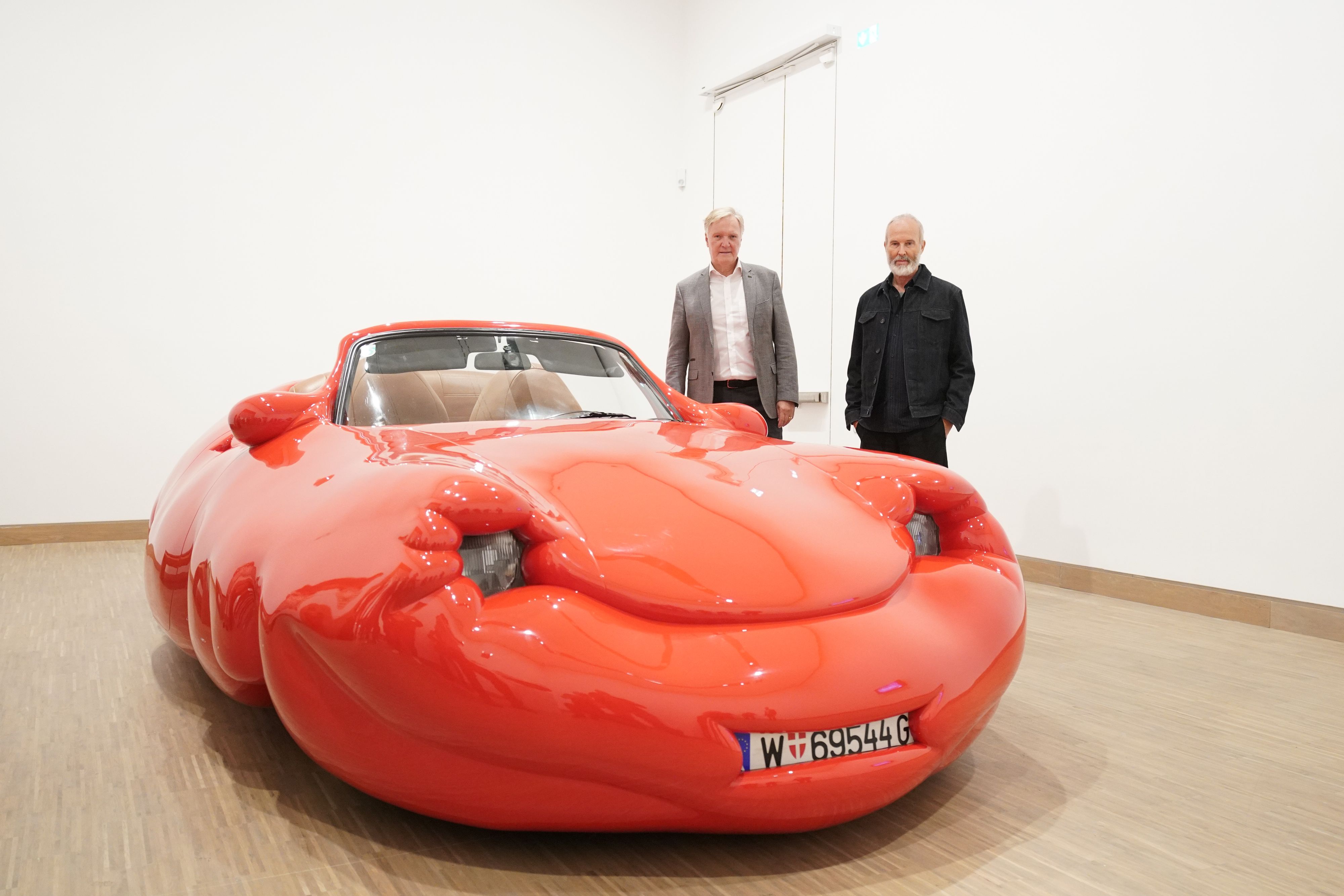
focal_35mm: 29
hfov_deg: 63.7
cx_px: 672
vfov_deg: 45.0
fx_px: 1083
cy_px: 448
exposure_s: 1/200
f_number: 4
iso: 5000
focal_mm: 29
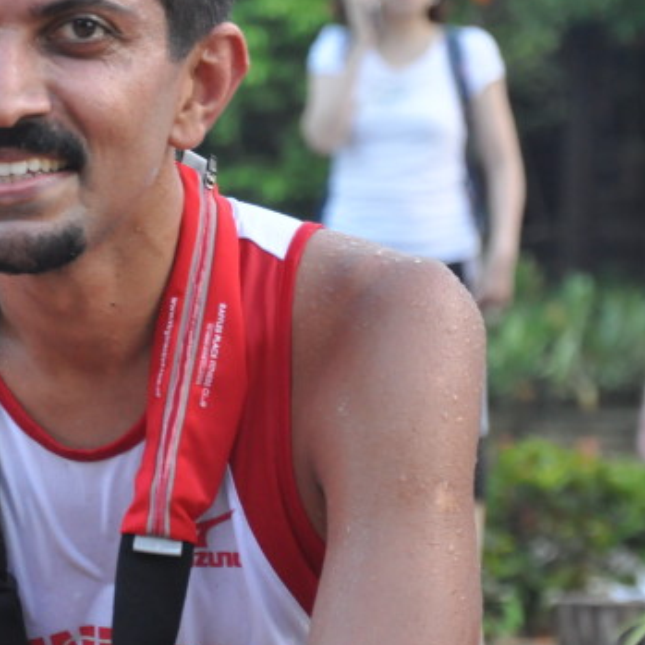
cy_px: 294
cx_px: -122
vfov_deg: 5.5
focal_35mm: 317
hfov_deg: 5.5
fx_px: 6688
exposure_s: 1/125
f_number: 5.6
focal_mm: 85
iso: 1000
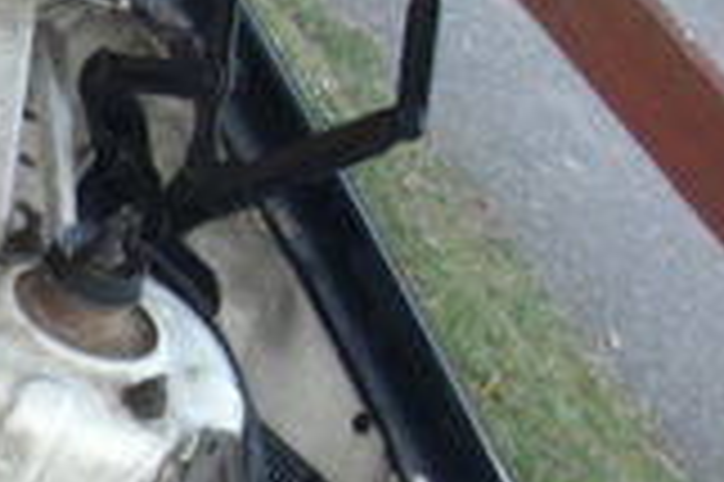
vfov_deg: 8.6
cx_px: -706
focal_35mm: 157
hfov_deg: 11.8
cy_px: 635
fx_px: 3154
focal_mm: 7.9
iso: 100
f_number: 2.8
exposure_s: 1/60
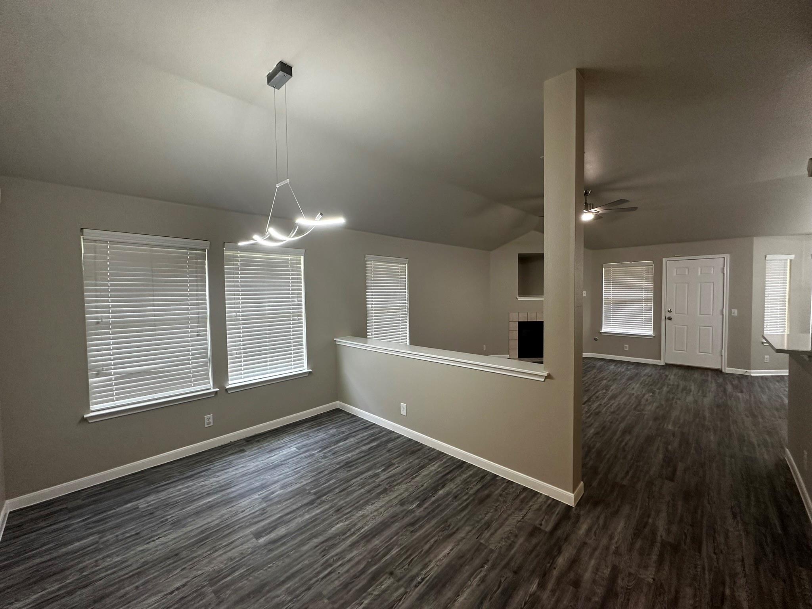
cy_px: 304
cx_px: 406
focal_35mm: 14
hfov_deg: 102.1
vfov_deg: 85.7
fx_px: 328
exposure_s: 1/60
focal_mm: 2.22
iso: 200
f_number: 2.2
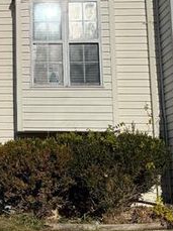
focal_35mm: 70
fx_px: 468
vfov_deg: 27.8
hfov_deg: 19.8
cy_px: 93
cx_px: -28
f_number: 1.78
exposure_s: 1/14286
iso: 64
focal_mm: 6.76
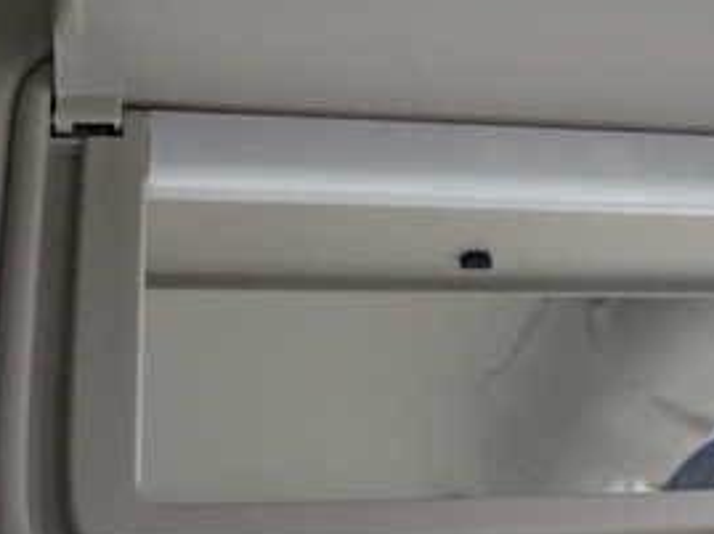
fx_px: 1380
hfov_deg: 28.5
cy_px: 186
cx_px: 549
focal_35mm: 67
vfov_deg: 21.8
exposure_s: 1/30
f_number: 2.3
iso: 500
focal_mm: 5.4
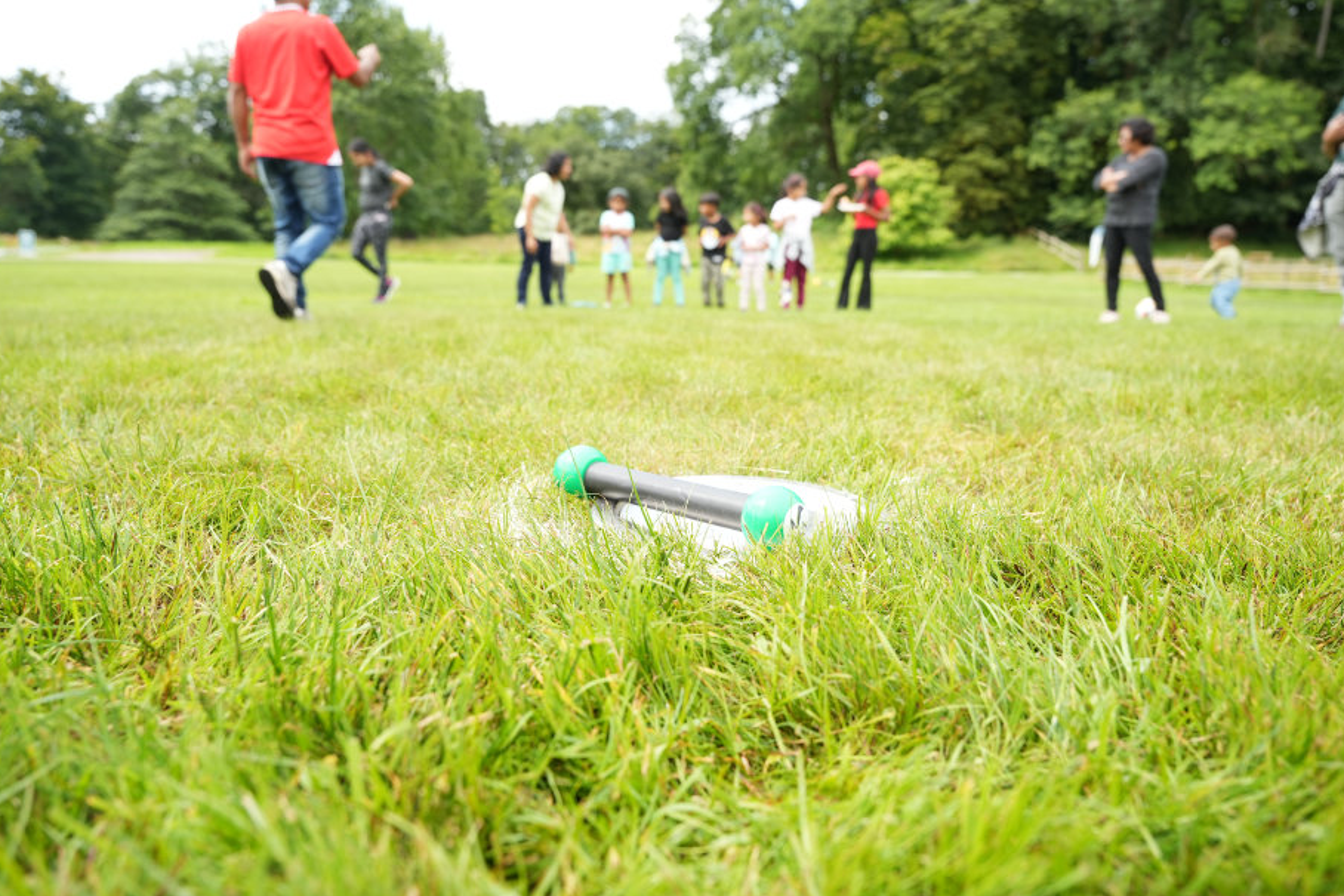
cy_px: 398
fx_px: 1008
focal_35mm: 27
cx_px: 675
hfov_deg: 67.4
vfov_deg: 47.8
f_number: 4
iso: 400
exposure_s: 1/800
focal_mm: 24
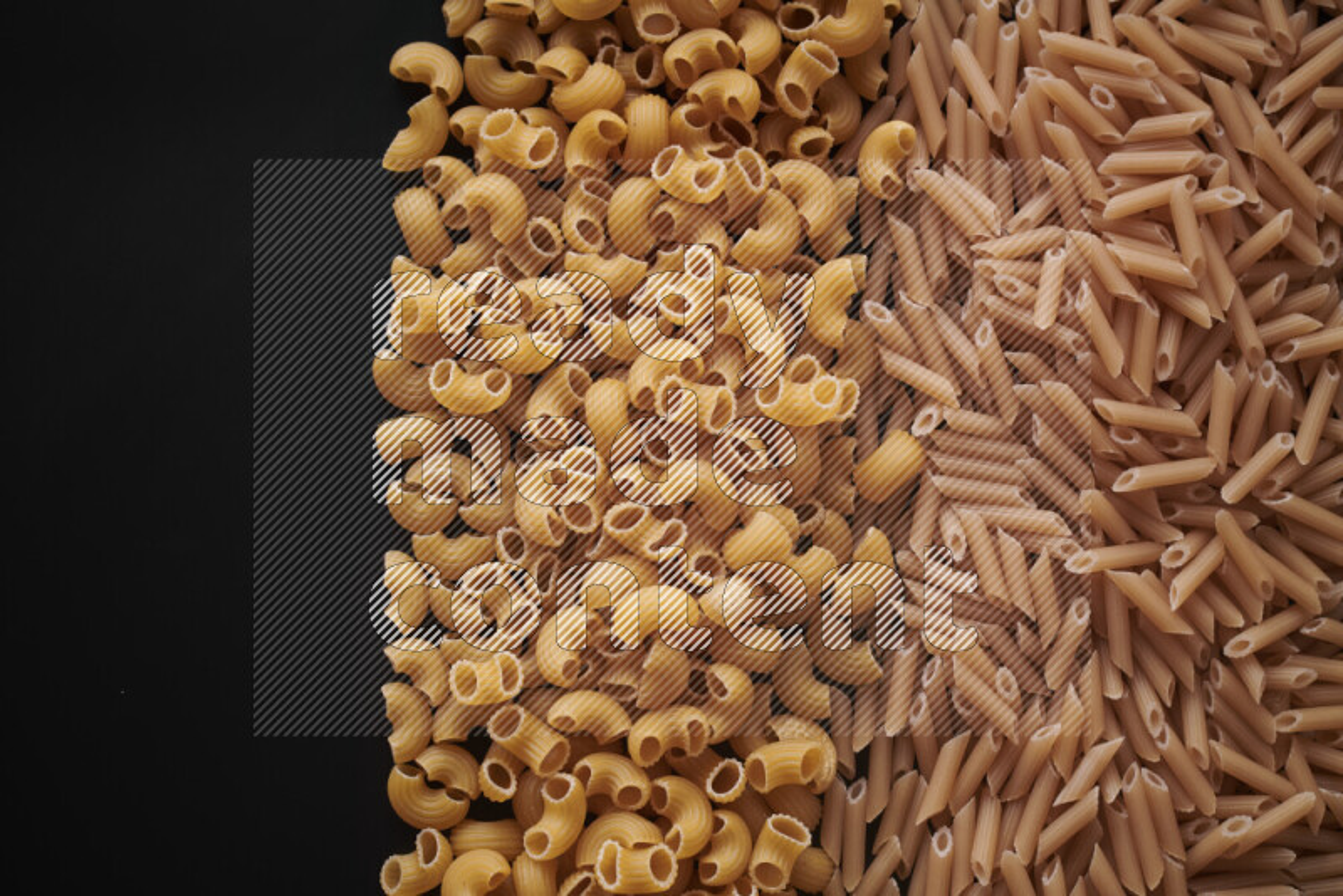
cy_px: 448
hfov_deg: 39.6
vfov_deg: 27.0
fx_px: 1866
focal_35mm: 50
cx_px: 672
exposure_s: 1/100
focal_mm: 50
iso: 160
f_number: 8
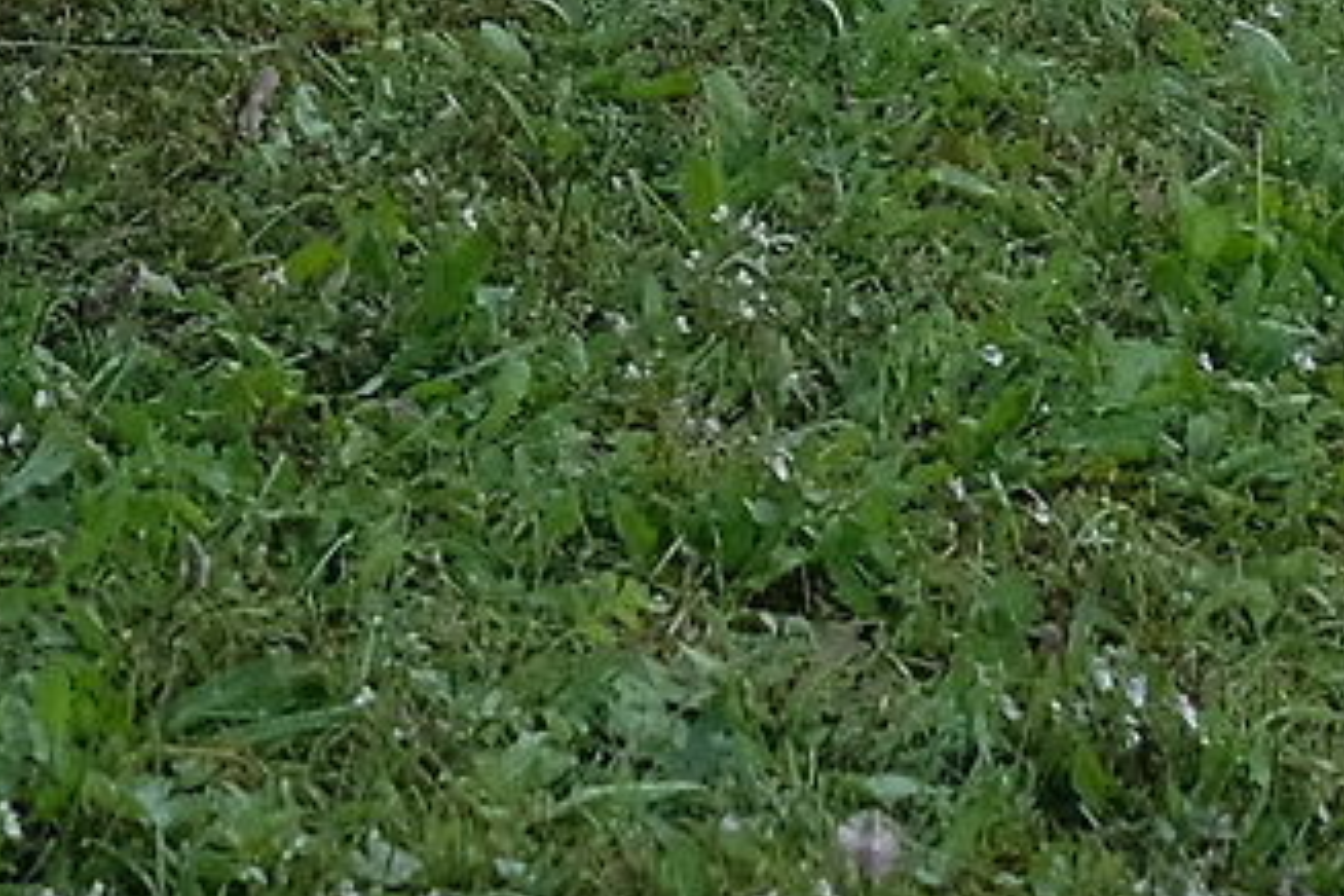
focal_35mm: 198
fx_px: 7391
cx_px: -1052
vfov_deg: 6.3
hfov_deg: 9.9
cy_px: -1845
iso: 400
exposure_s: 1/550
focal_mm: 18
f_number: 3.2
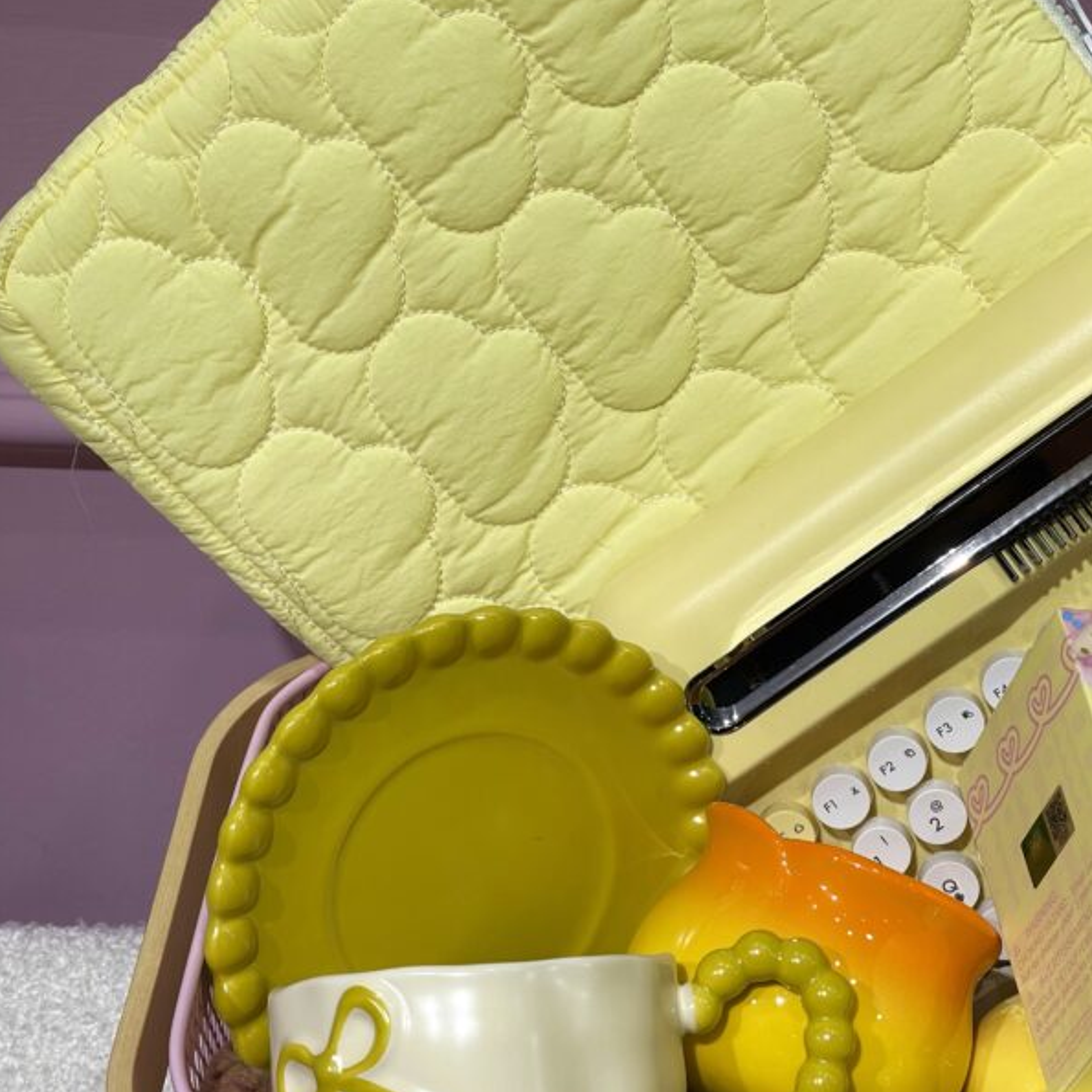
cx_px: 545
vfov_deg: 22.7
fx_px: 2712
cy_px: 670
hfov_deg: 22.8
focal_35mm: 76
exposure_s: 1/100
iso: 25
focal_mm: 7.5
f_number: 2.2
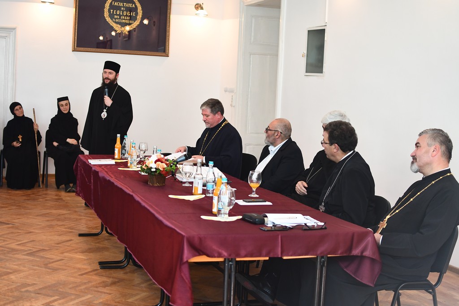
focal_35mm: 52
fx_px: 663
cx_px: 230
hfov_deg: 38.2
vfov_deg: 26.0
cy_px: 153
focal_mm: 35
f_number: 2.5
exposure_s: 1/250
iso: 1000
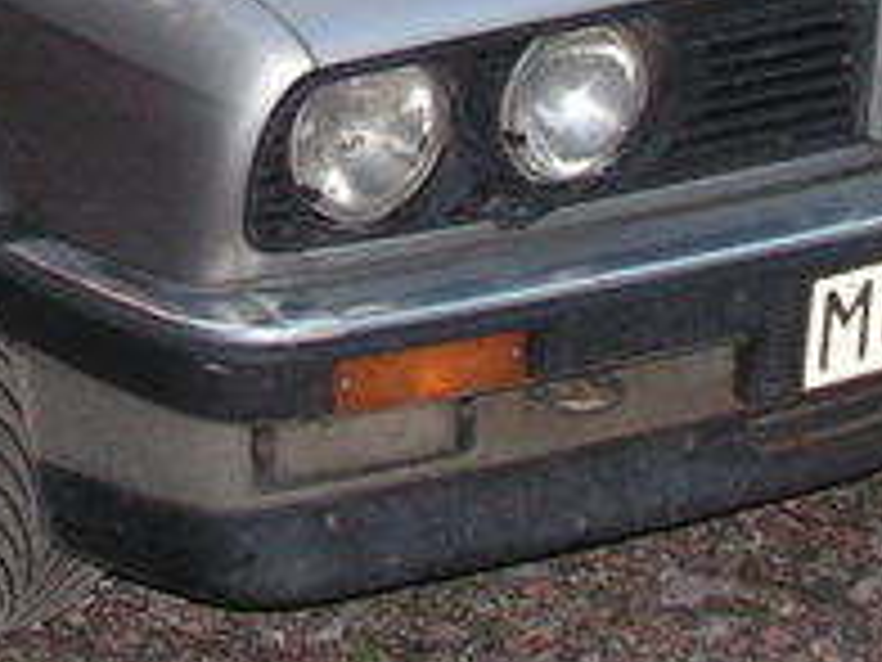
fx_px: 3669
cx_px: 189
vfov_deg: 10.1
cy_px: -131
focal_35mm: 144
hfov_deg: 13.6
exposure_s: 1/40
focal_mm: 7.4
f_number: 3.2
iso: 200
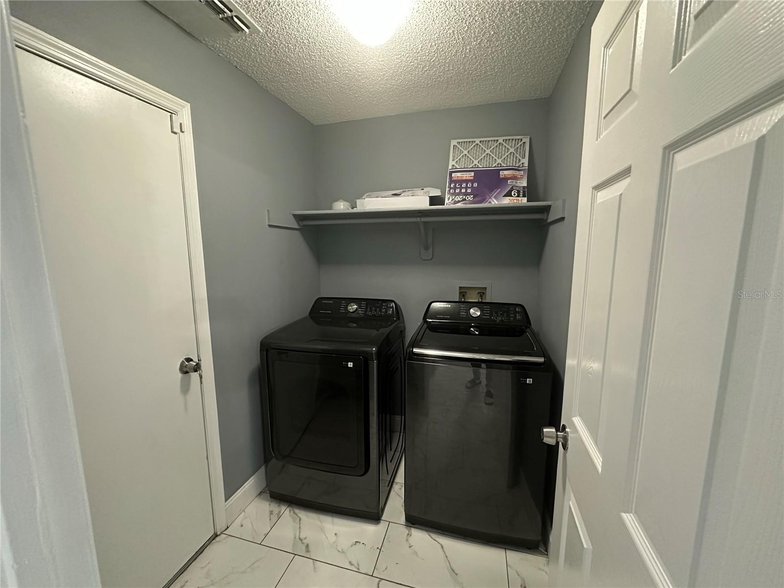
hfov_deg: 102.1
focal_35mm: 14
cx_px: 392
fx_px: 317
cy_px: 294
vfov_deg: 85.7
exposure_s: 1/40
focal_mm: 2.22
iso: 1250
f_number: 2.2
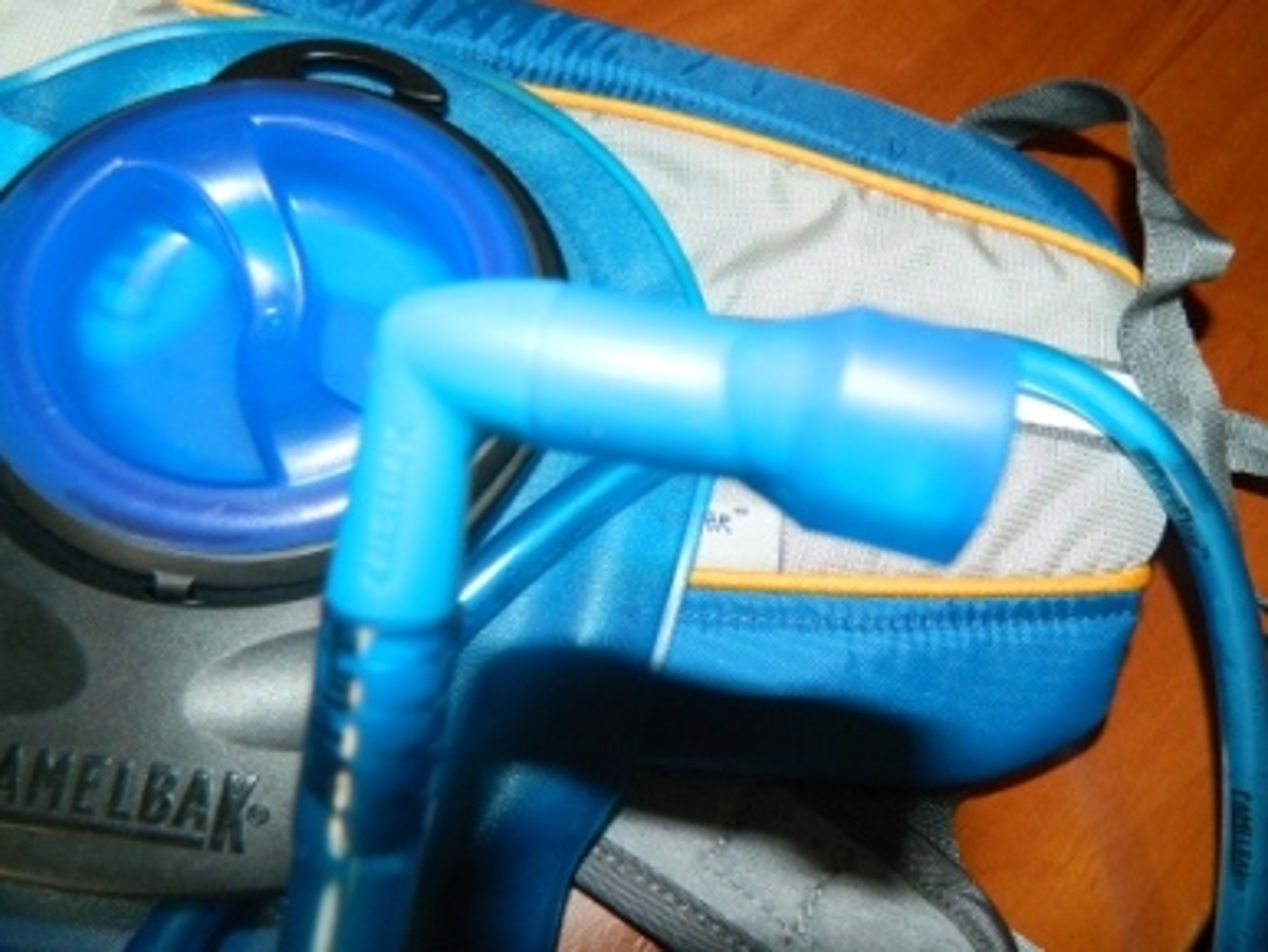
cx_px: 634
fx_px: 916
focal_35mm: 25
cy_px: 476
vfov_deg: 54.9
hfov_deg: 69.4
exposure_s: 1/30
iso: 200
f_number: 3.1
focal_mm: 4.5
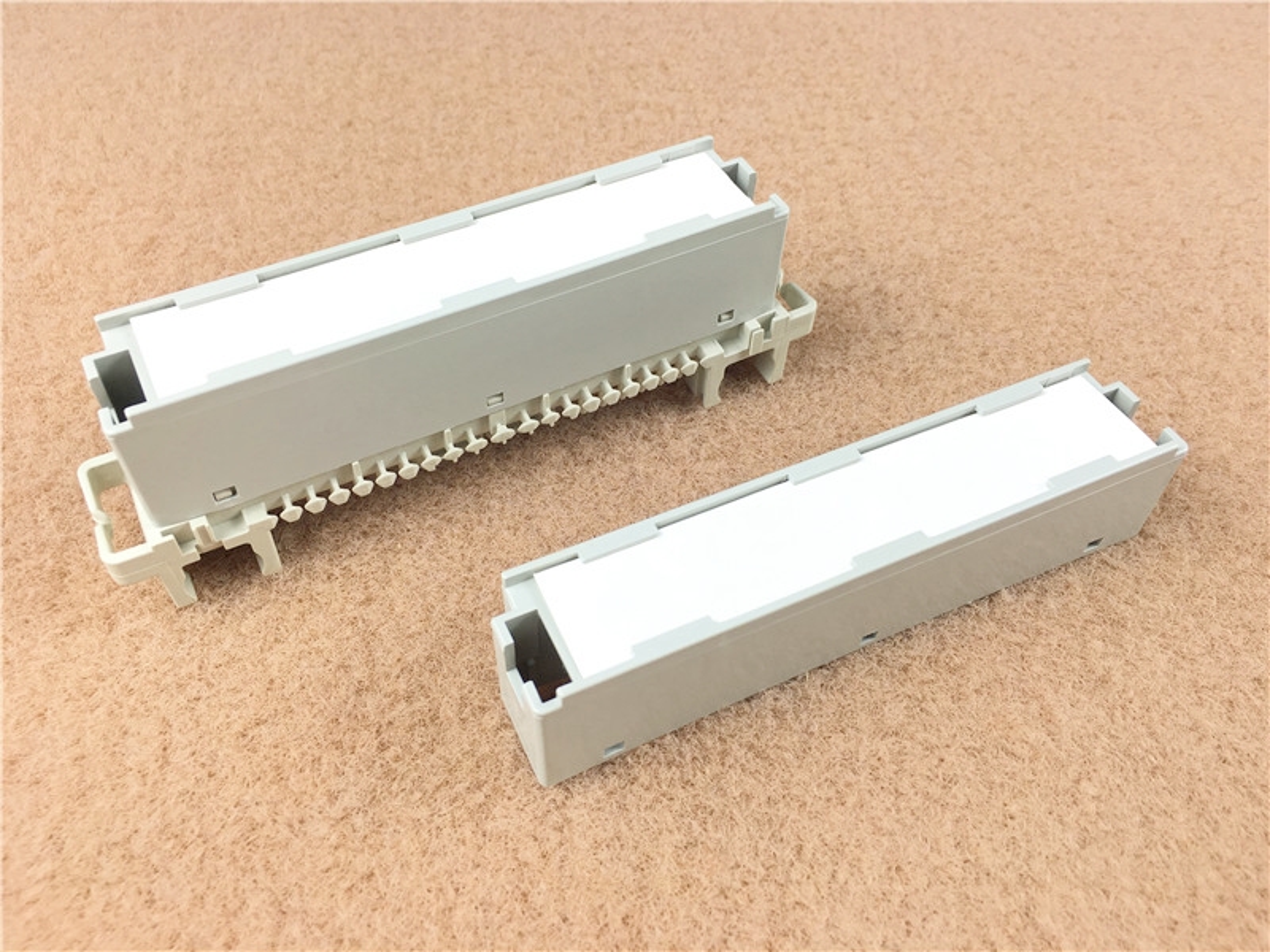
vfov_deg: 48.2
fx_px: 1064
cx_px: 635
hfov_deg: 61.7
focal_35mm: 29
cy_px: 476
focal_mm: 4.15
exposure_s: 1/50
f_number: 2.2
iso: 25
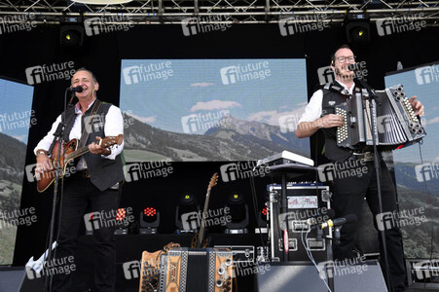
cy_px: 146
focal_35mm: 35
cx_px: 220
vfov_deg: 37.8
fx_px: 426
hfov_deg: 54.5
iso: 500
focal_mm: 35
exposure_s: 1/160
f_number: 8
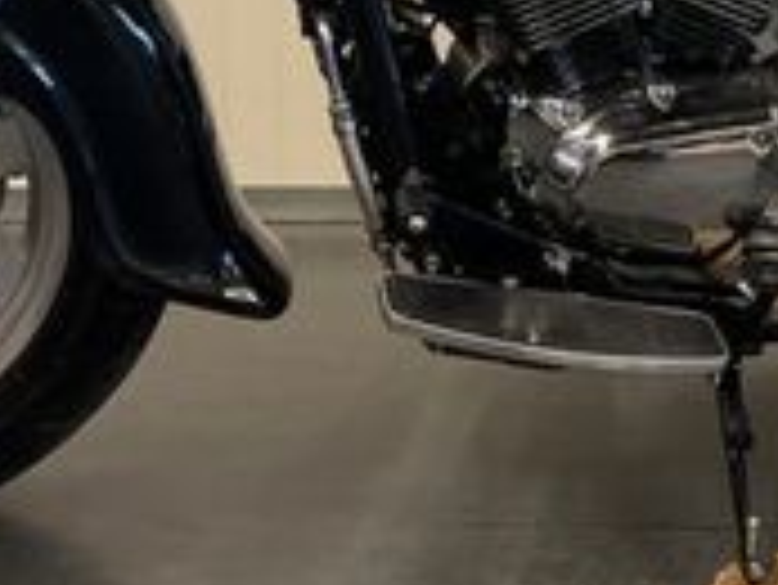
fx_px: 2159
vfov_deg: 14.8
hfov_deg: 20.0
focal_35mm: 96
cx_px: 715
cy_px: -171
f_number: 1.5
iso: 125
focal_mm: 5.7
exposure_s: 1/100
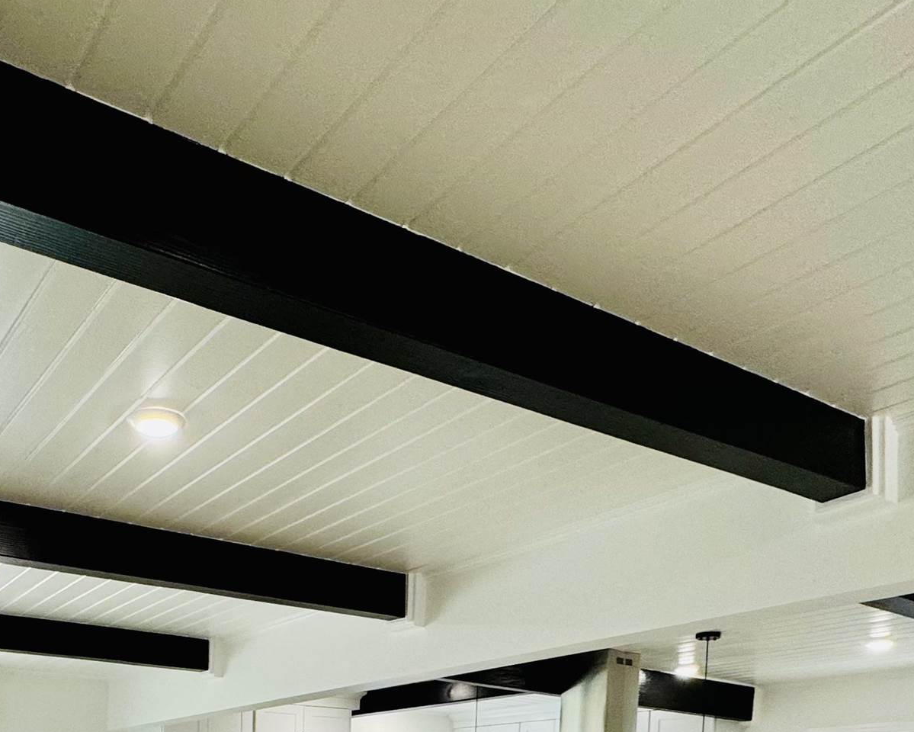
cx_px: 214
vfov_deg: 34.2
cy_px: 875
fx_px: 947
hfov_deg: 49.2
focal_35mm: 35
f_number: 2.2
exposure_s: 1/120
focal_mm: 2.22
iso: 125
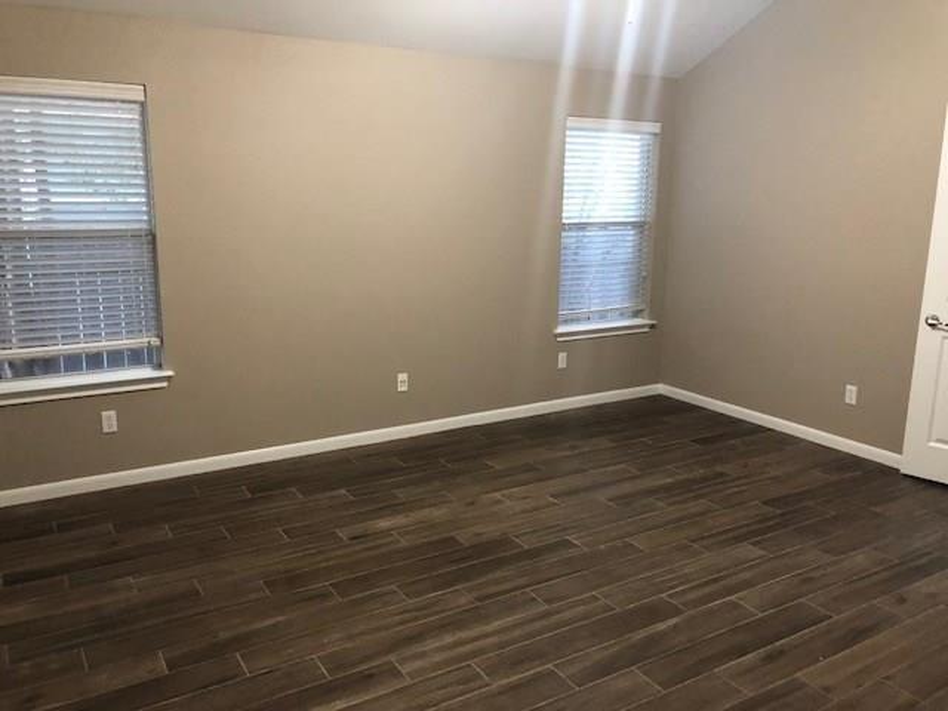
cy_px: 356
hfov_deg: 63.4
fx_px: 767
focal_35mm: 28
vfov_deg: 49.7
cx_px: 474
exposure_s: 1/15
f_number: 1.8
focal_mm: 4
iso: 100
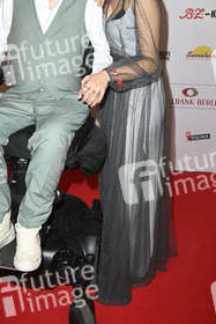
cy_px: 119
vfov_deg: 39.3
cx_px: 73
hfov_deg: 26.9
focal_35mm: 50
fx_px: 449
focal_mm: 35
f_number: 5.6
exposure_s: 1/250
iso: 500
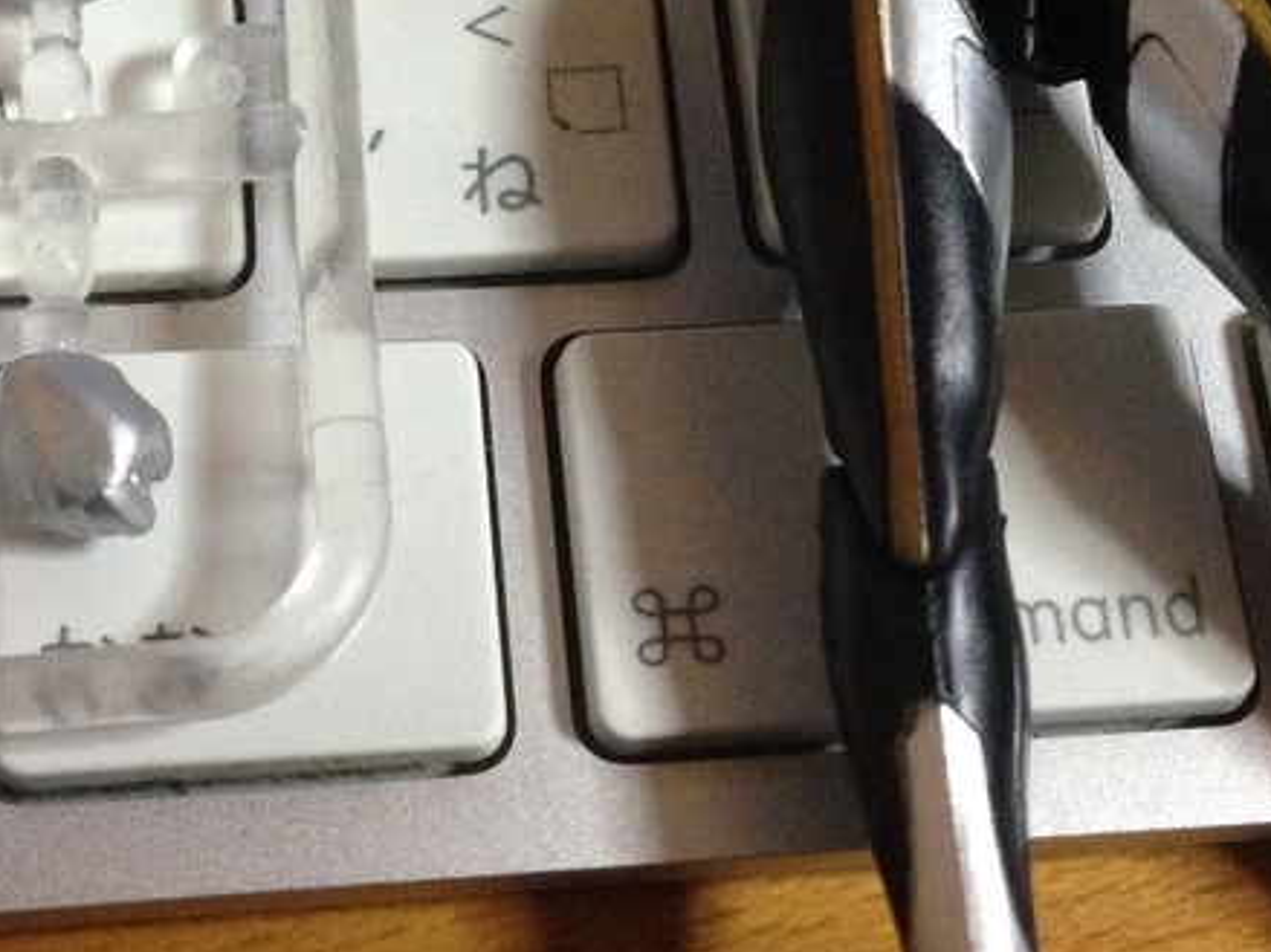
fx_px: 2826
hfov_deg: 25.3
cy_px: 130
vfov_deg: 18.9
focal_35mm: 77
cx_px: 547
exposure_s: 1/20
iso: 320
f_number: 2.4
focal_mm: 4.12
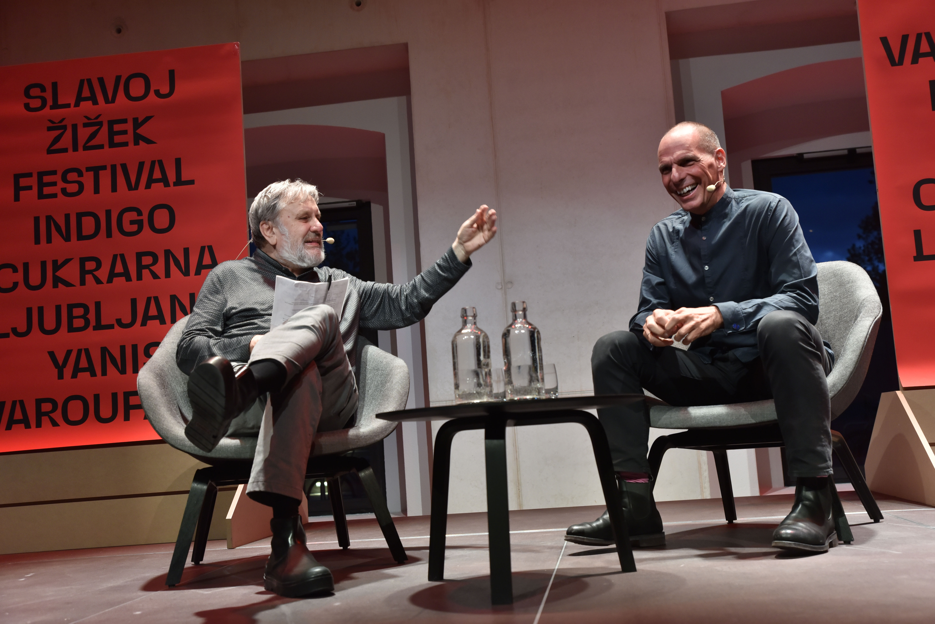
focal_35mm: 40
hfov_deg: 48.4
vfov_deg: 33.4
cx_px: 468
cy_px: 312
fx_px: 1039
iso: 1000
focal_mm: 40
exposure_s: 1/200
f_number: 4
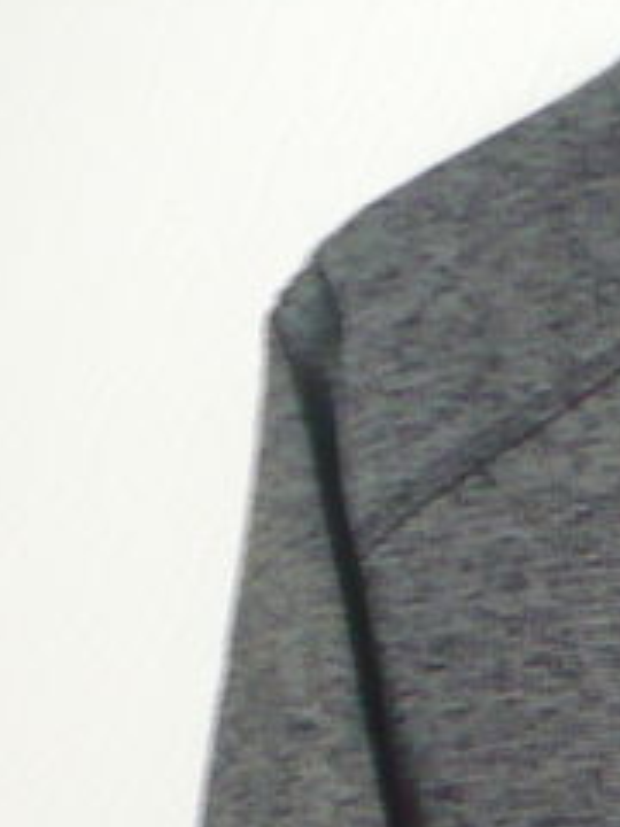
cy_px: 1371
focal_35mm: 154
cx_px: 1154
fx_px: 3678
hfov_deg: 9.2
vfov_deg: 12.0
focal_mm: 6.1
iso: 200
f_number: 2.8
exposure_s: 1/6
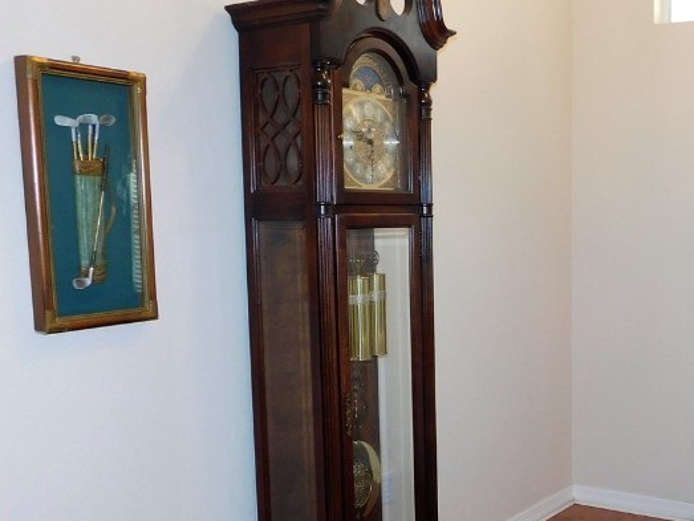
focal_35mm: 45
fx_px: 903
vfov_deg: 32.1
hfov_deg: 39.7
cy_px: 318
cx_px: 592
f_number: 3
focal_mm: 4
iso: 200
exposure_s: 1/30
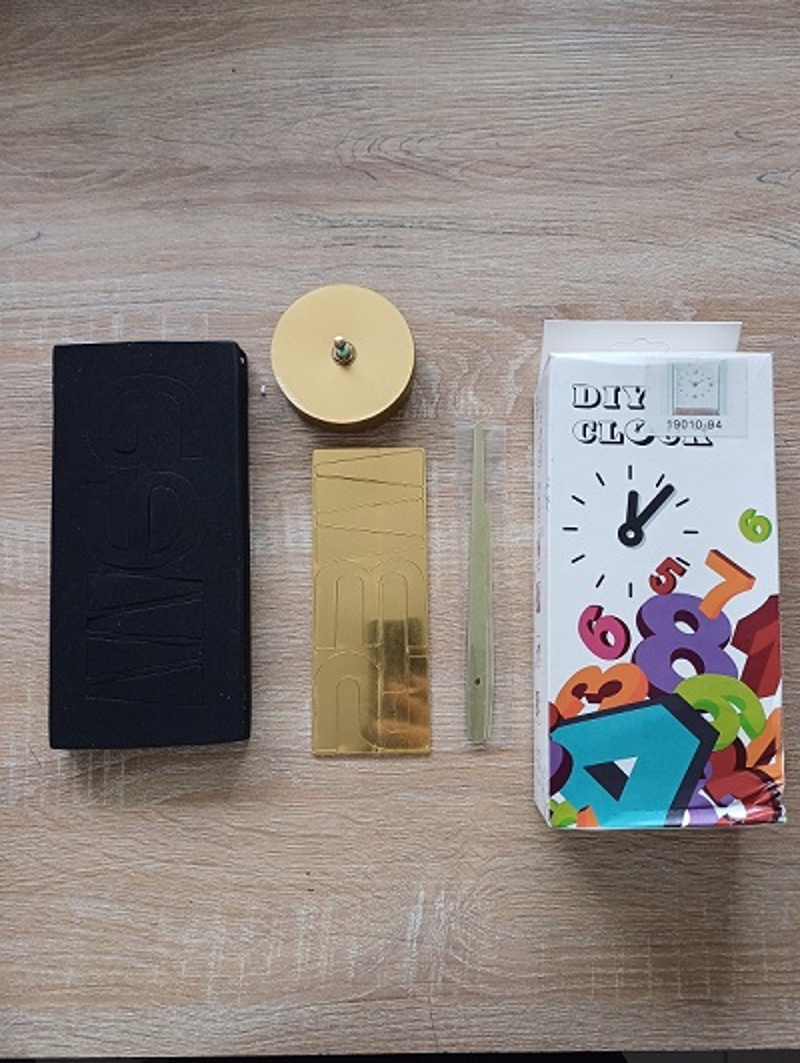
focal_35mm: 25
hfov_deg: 55.0
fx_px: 769
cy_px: 532
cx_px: 400
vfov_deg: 69.3
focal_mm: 4.65
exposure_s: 1/60
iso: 64
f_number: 1.8
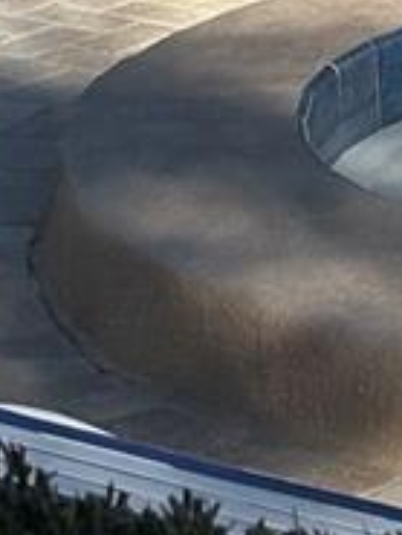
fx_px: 4810
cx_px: -168
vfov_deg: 5.9
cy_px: -1108
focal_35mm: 311
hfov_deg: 4.8
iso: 64
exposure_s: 1/3876
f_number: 1.78
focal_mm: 6.86
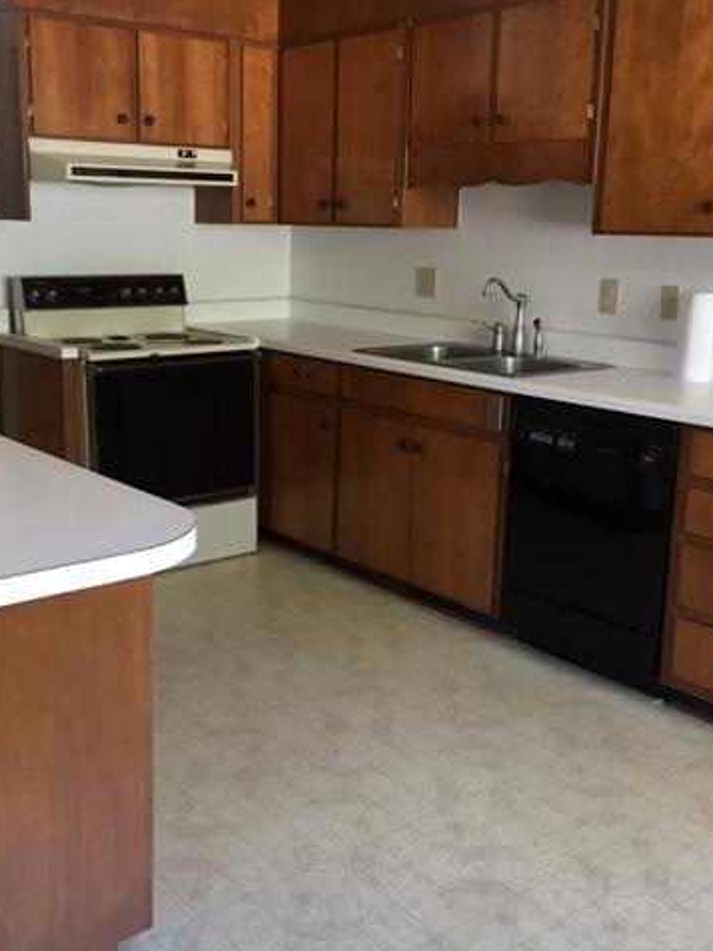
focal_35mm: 39
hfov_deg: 36.8
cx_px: 326
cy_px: 477
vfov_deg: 47.9
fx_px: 1071
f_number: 2.2
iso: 160
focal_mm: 4.15
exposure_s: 1/30
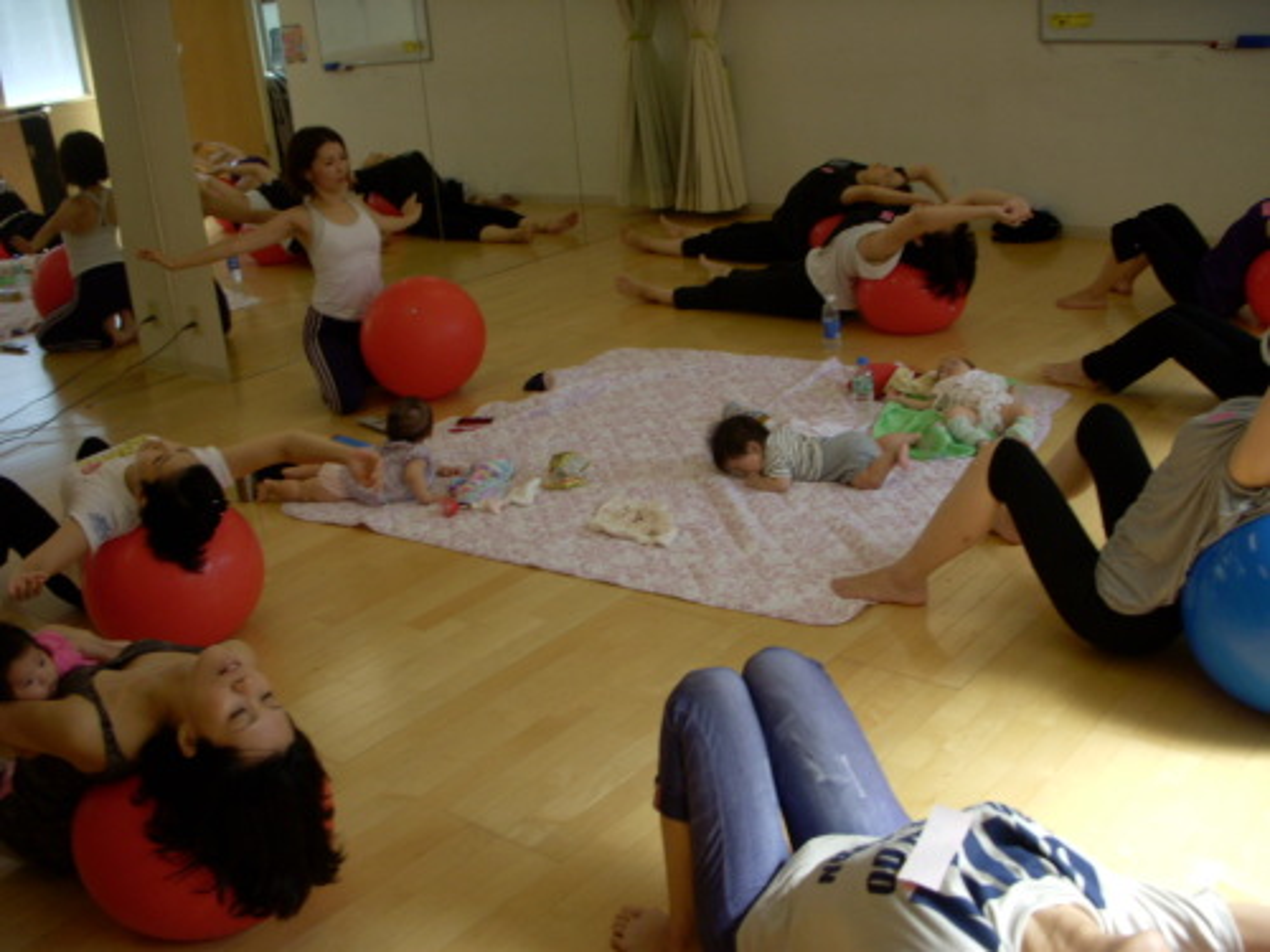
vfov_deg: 37.7
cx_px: 635
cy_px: 476
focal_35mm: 38
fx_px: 1394
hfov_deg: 49.0
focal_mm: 6.3
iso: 100
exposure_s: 1/125
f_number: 3.3
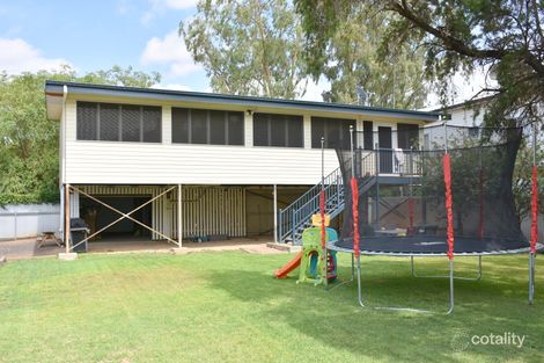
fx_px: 498
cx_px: 272
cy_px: 182
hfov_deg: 57.2
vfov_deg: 39.9
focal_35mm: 33
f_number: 8
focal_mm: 22
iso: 100
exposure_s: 1/250
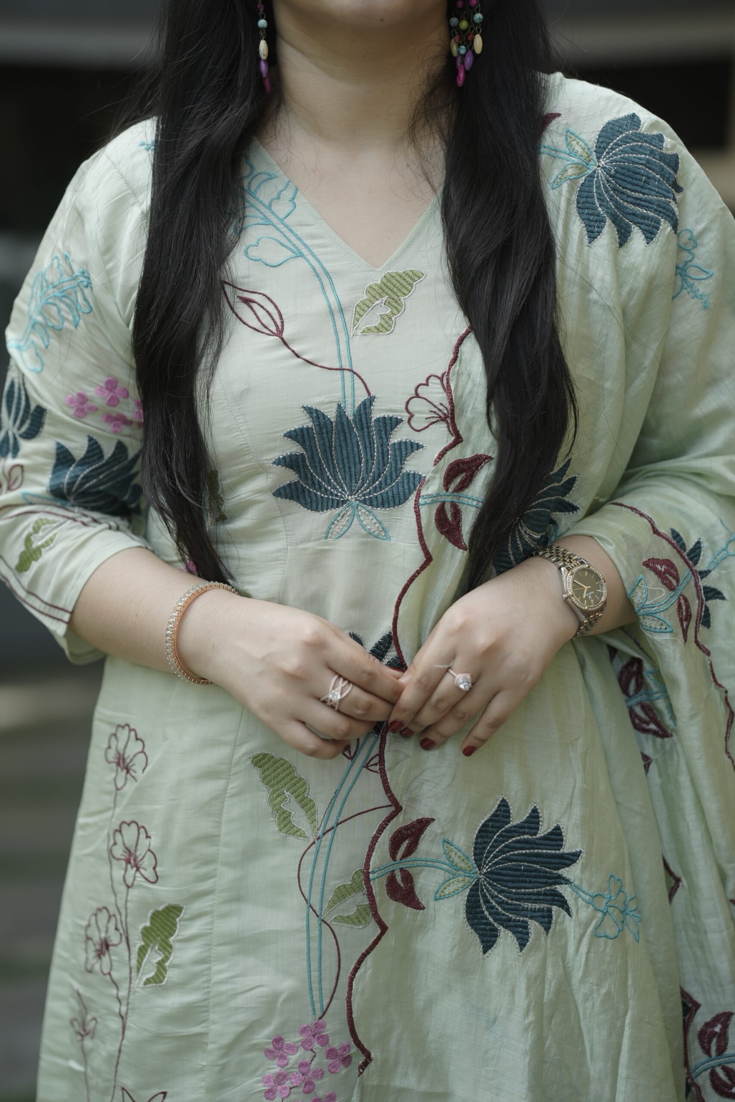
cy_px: 551
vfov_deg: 23.9
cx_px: 368
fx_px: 2603
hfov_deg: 16.1
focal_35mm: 85
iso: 400
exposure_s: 1/1000
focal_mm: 85
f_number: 2.2
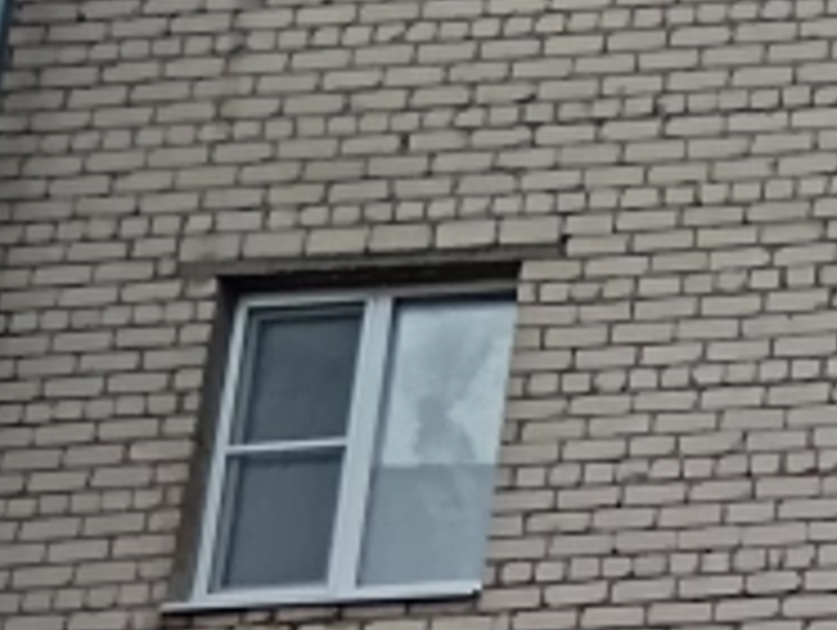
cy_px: 1456
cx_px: 2430
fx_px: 4406
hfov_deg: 9.0
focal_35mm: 182
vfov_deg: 7.7
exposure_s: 1/100
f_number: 1.9
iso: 952
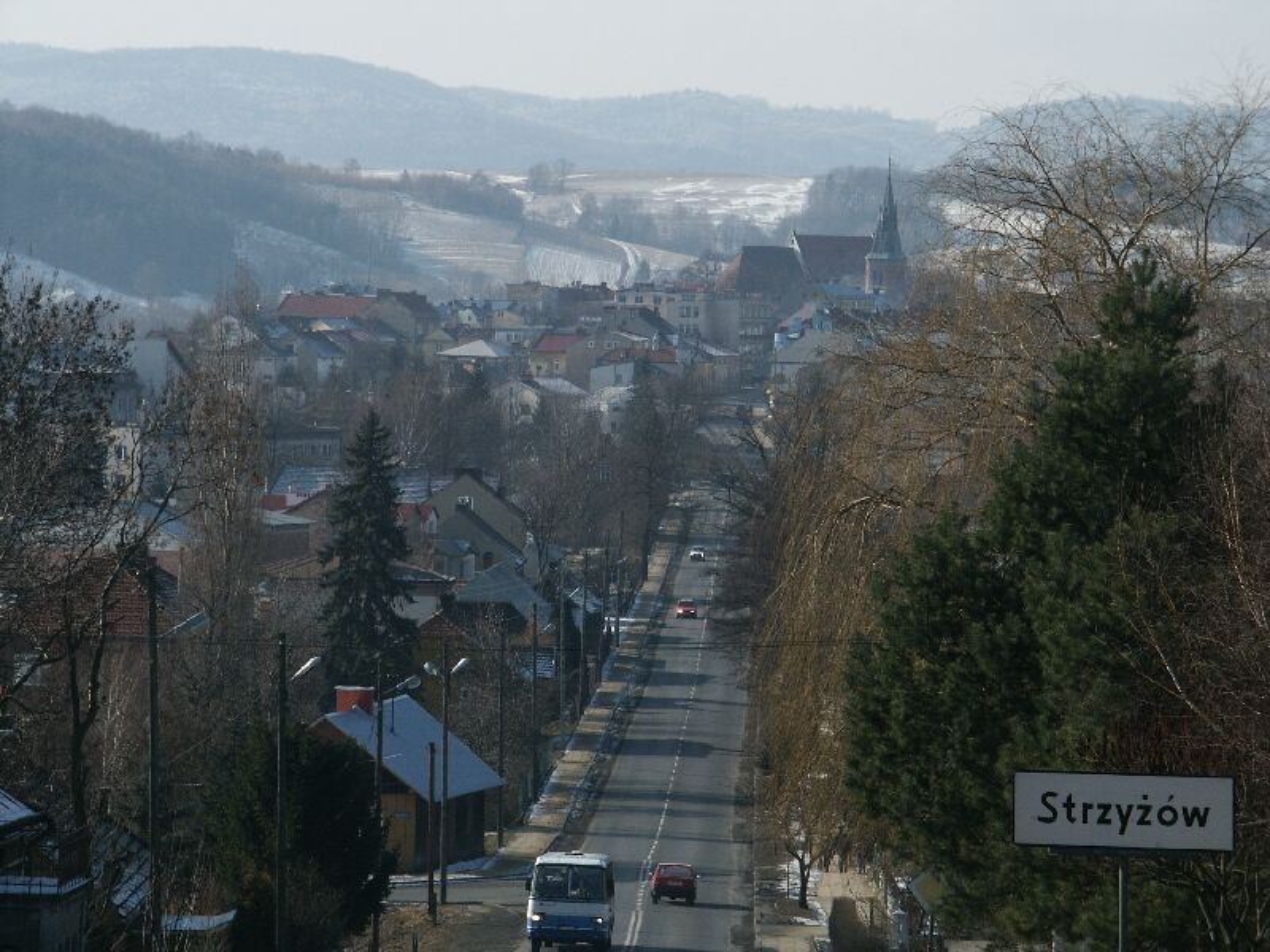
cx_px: 635
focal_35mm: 200
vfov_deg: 7.4
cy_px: 476
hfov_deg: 9.9
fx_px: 7338
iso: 100
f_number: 5.6
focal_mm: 50.69
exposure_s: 1/750
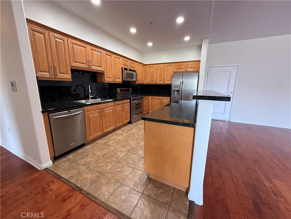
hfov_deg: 102.1
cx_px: 146
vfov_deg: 85.7
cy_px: 110
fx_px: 118
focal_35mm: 14
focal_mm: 2.22
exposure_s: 1/60
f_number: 2.2
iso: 250
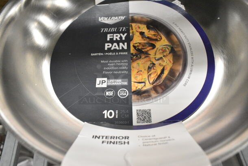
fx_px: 186
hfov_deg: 67.3
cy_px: 83
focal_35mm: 27
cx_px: 124
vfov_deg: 48.0
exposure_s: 1/160
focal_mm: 18
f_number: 6.3
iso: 6400
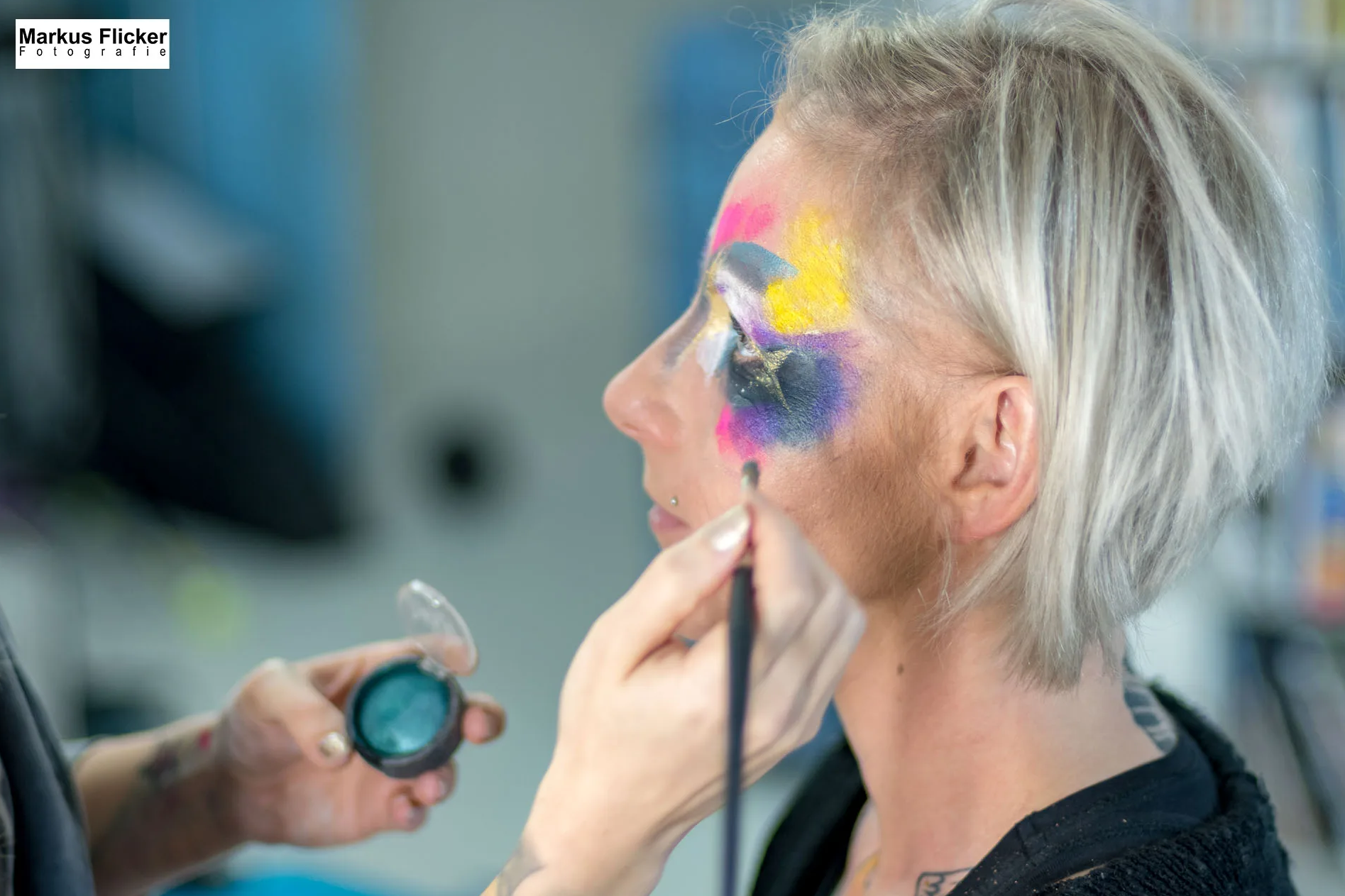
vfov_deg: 17.9
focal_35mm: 76
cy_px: 445
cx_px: 669
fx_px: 2839
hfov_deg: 26.7
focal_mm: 50
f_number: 1.8
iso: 400
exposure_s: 1/160
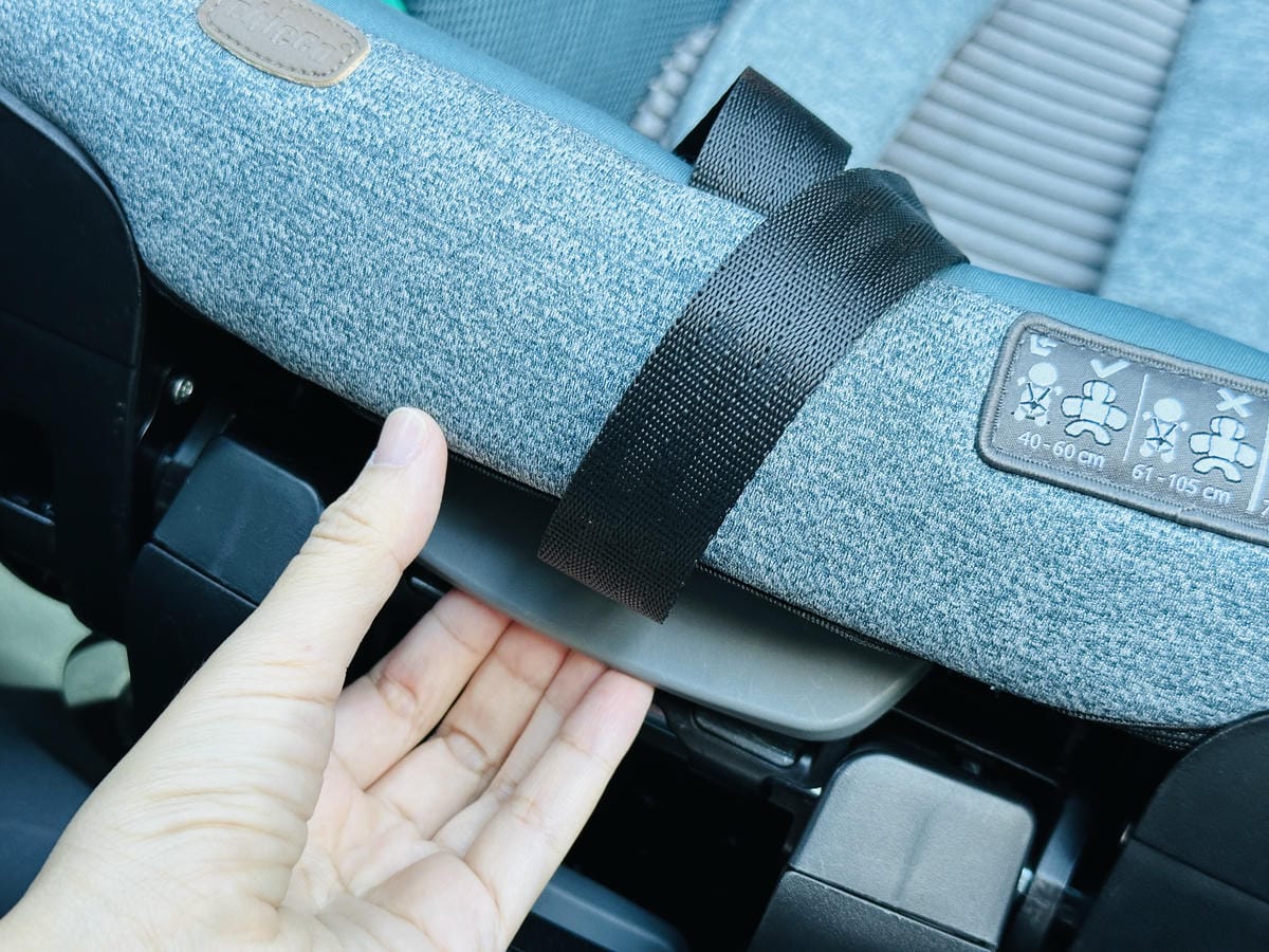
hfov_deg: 39.7
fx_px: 1760
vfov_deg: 30.3
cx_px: 634
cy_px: 476
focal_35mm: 48
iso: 160
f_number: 1.78
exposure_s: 1/60
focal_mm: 6.86
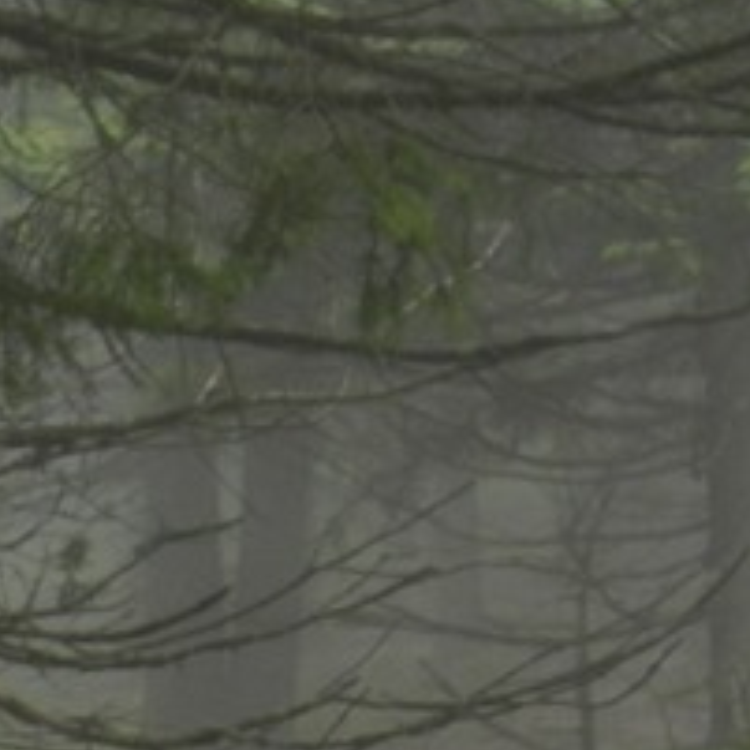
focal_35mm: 207
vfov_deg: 8.2
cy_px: -590
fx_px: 5074
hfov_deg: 7.9
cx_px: 1716
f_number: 4.2
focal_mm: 8.1
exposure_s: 1/40
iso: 160
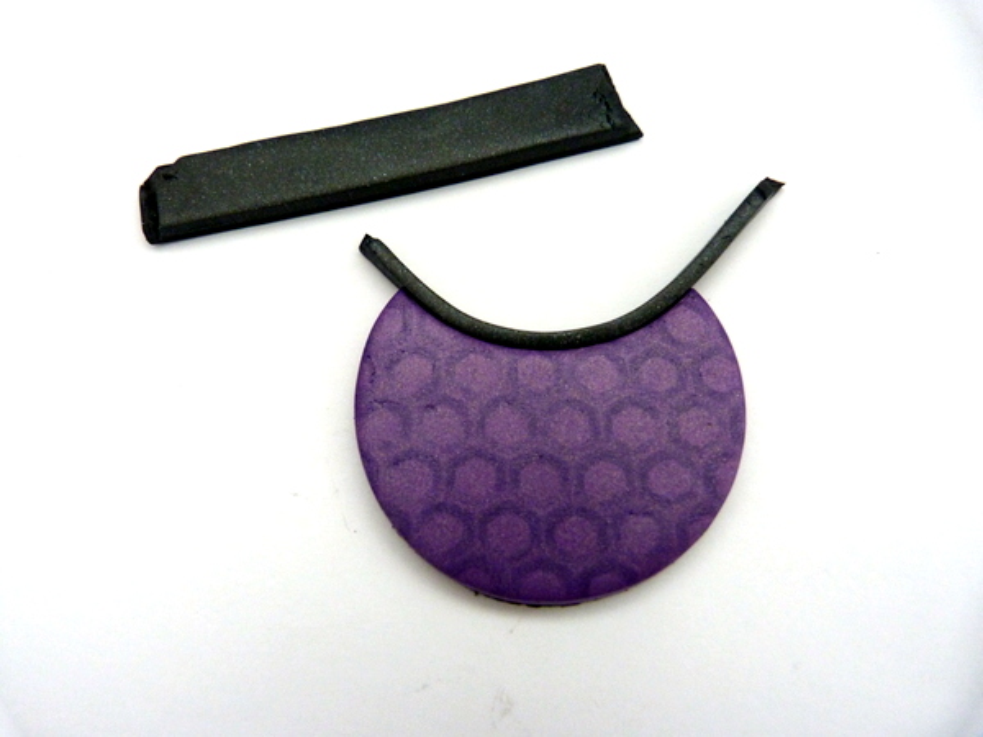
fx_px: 710
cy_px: 368
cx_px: 492
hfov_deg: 69.4
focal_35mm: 25
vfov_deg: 54.9
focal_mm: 4.5
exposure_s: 1/60
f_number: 2.8
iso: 320
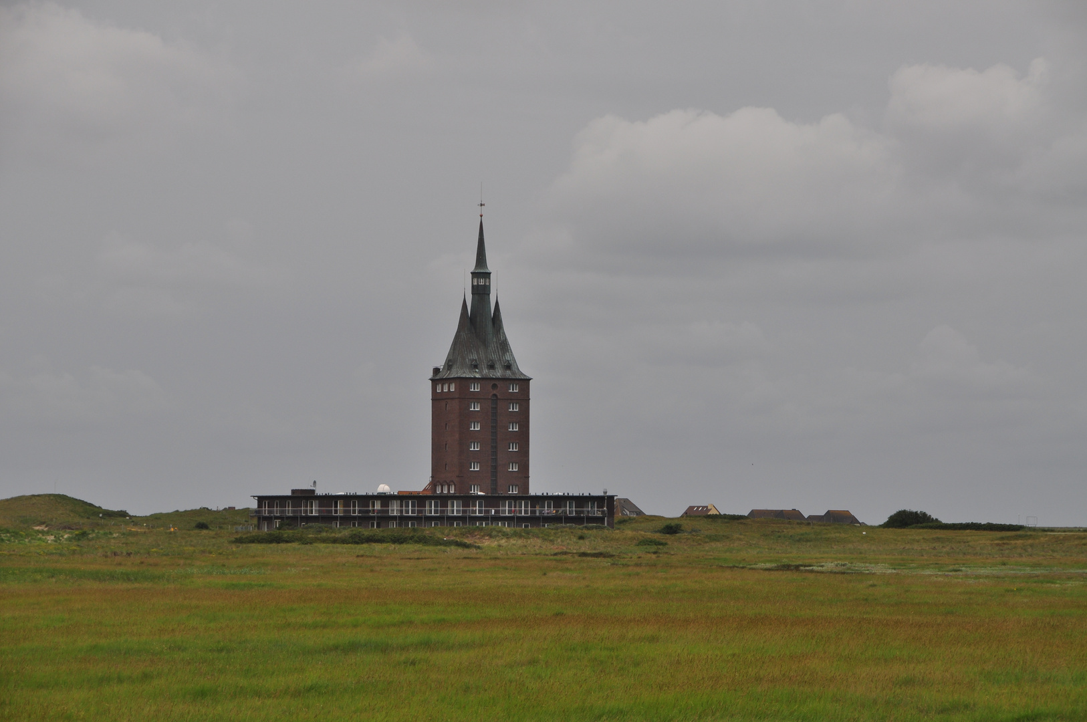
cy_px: 361
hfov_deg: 14.9
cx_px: 544
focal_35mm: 138
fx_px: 4162
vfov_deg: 9.9
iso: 200
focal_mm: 92
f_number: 9
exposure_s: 1/320
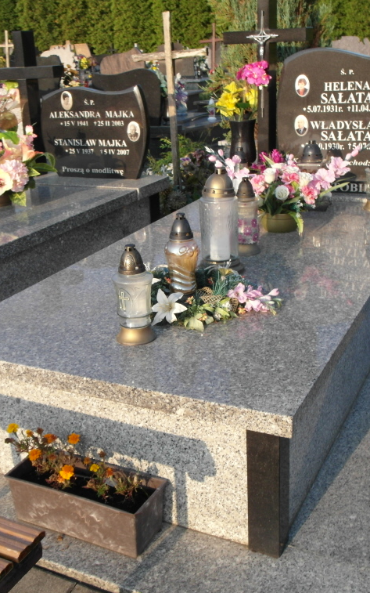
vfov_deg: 46.2
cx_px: 157
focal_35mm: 43
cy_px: 294
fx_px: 694
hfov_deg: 29.8
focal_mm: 6.5
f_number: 4.1
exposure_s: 1/250
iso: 80
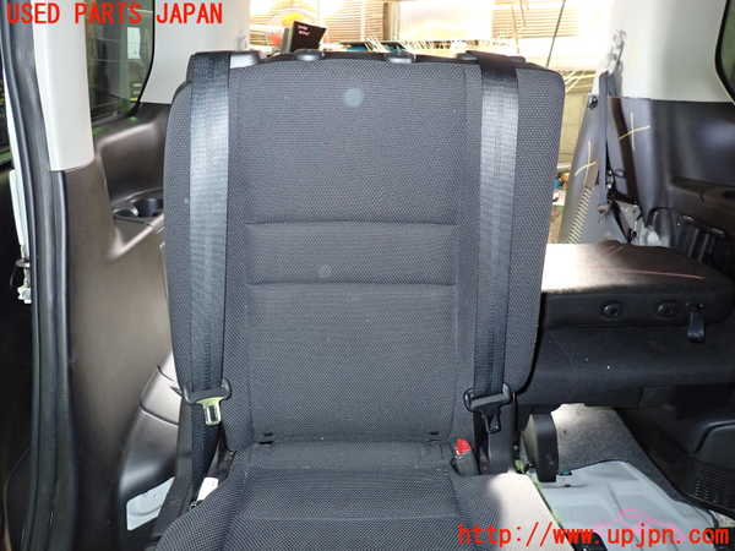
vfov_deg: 54.9
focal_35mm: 25
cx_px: 368
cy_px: 276
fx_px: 531
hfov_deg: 69.4
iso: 400
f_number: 2
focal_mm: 4.5
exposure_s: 1/30
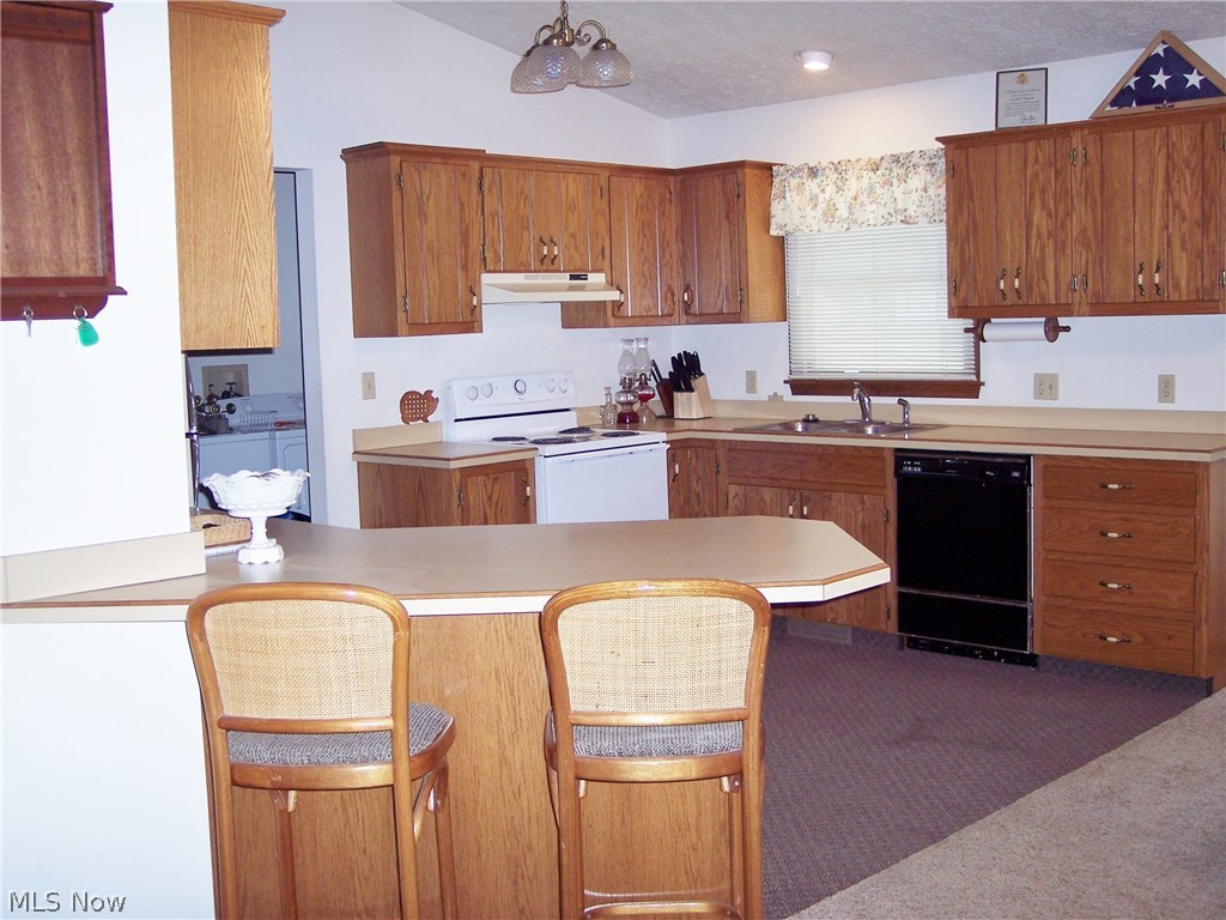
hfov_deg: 47.9
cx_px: 613
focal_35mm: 39
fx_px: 1381
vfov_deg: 36.8
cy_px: 460
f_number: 2.8
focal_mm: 8
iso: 140
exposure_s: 1/60
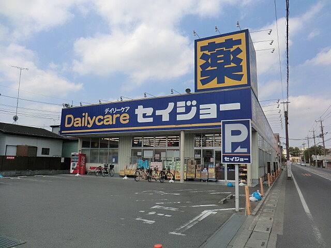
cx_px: 166
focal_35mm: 24
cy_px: 124
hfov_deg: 71.6
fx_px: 229
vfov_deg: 56.8
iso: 80
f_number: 7.5
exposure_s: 1/320
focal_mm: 4.3
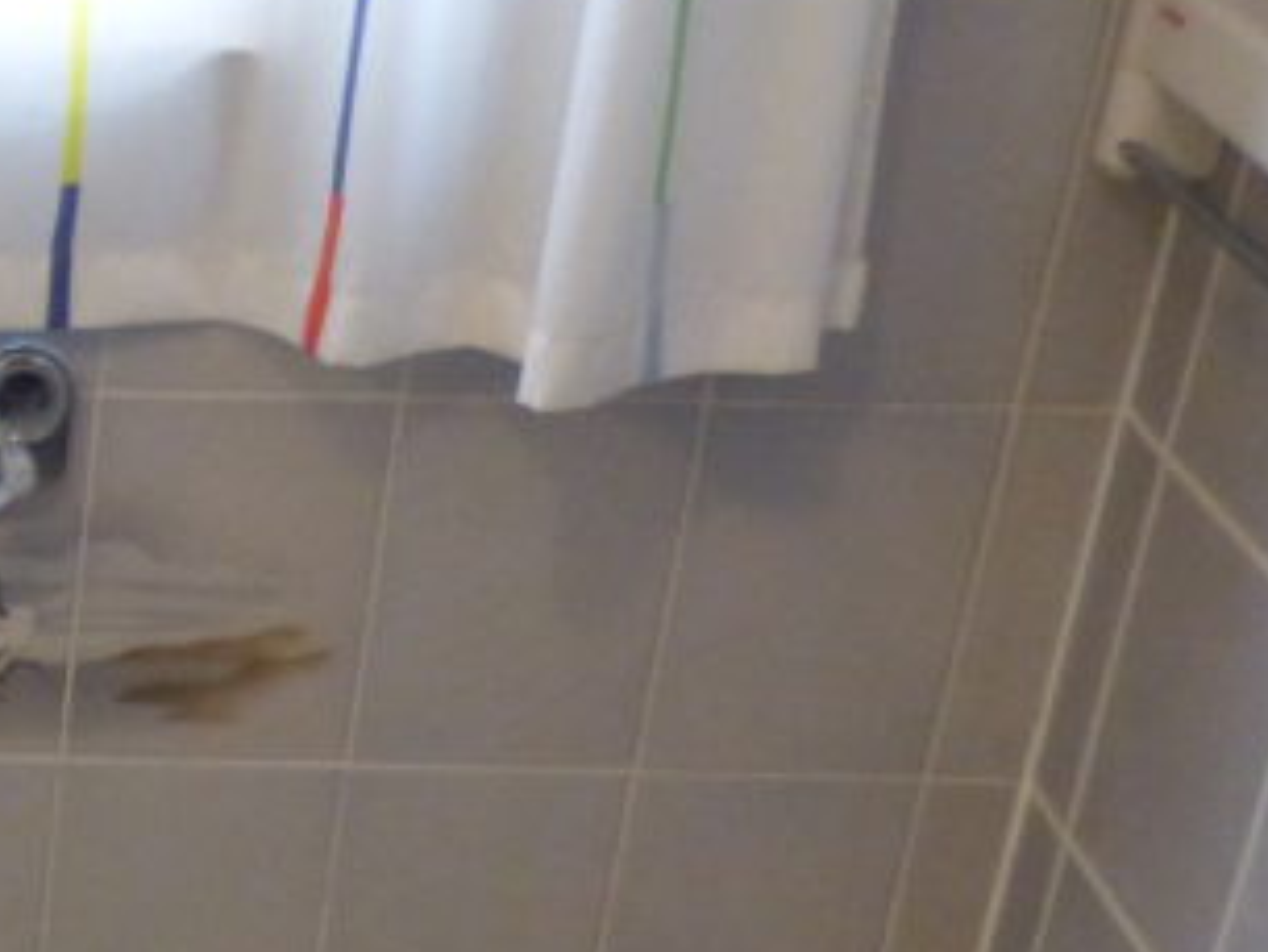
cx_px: -673
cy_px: 1397
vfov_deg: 14.5
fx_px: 3518
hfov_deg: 18.1
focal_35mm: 96
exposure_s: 1/40
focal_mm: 4.5
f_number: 2.8
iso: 400
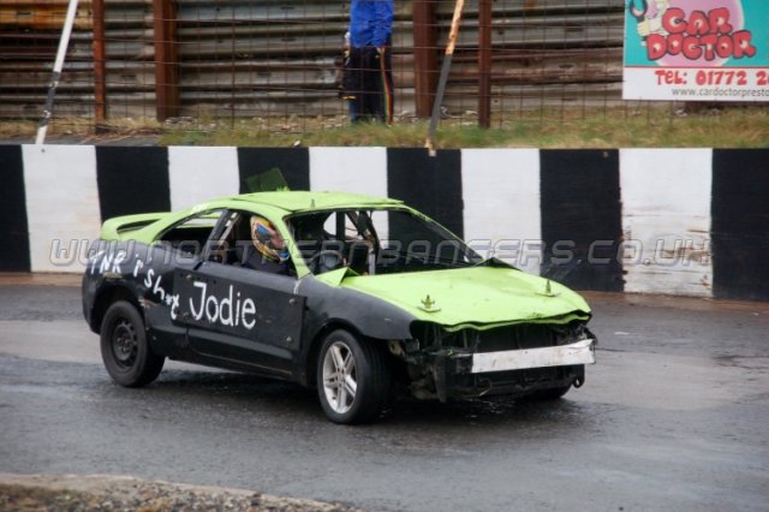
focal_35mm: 142
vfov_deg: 9.6
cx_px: 384
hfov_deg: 14.4
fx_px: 3042
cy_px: 256
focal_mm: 95
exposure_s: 1/500
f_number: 5.6
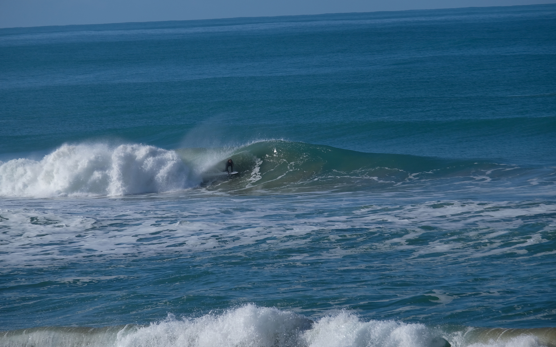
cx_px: 279
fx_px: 5349
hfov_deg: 6.0
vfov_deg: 3.7
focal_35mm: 353
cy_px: 166
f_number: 6.7
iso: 250
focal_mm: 230
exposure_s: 1/1600
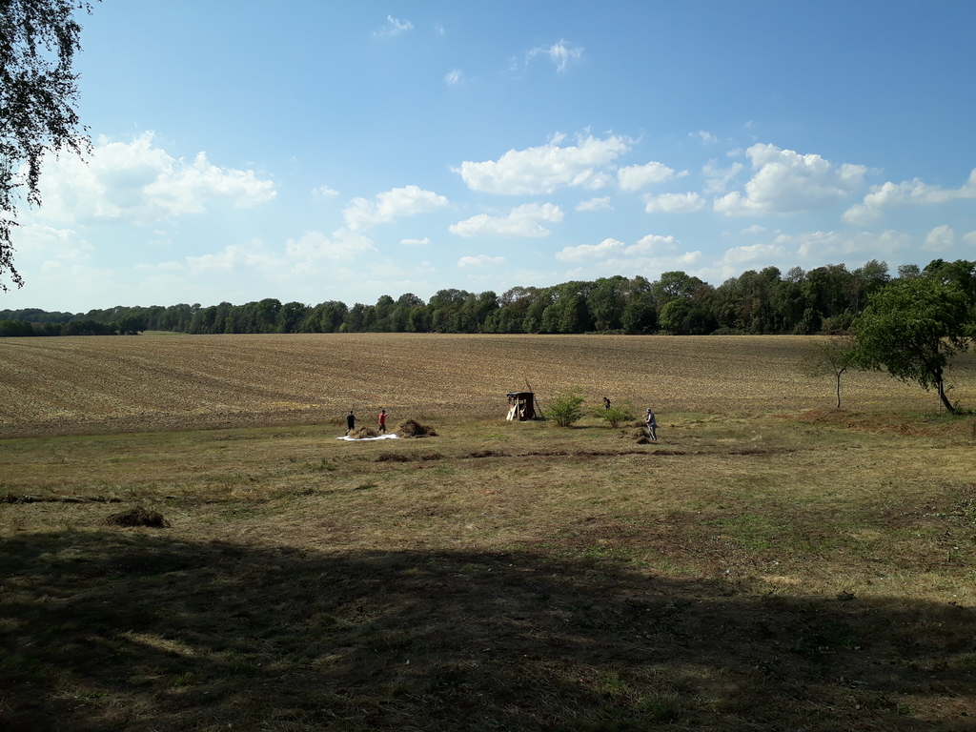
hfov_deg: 65.3
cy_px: 366
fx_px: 761
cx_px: 488
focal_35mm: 27
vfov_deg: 51.4
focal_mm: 3.6
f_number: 1.9
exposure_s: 1/1730
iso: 40
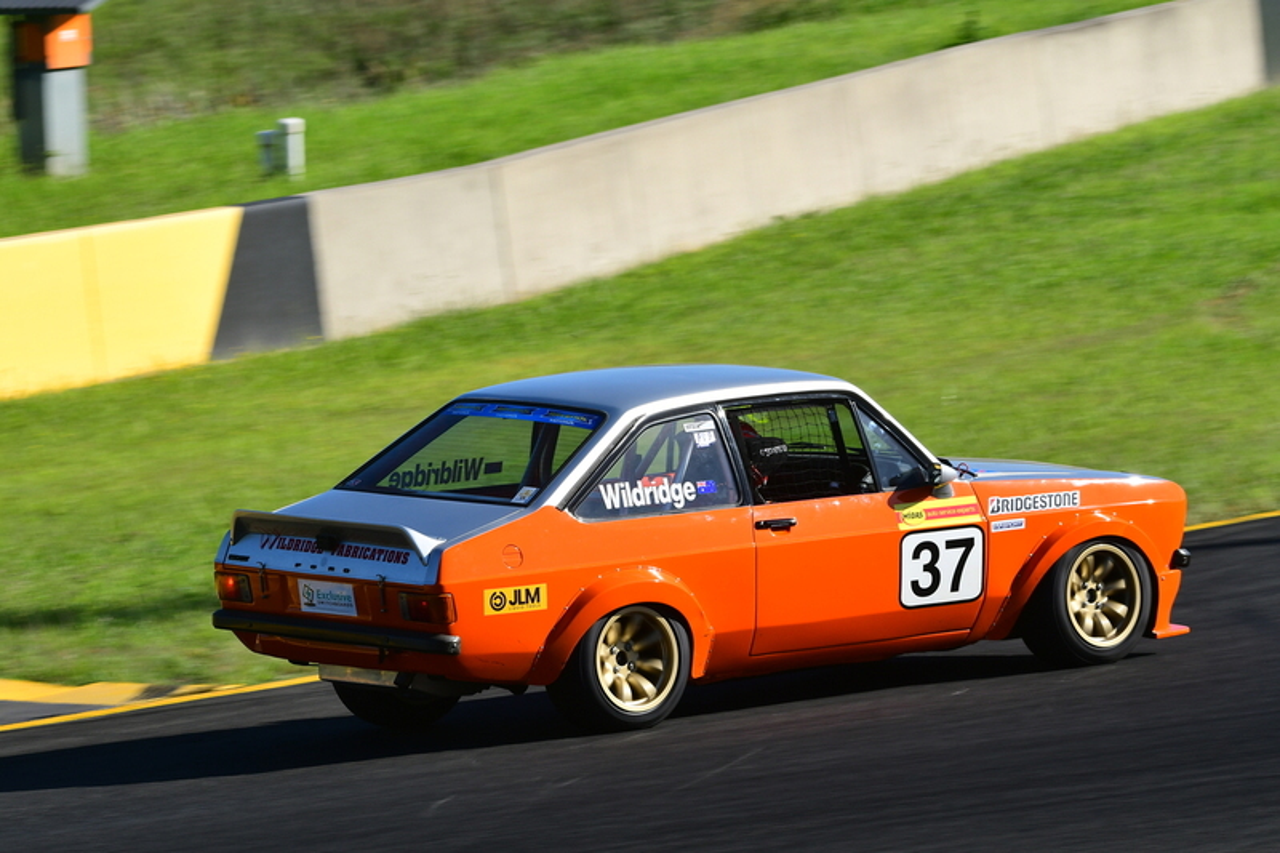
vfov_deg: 4.6
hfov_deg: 6.9
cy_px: 426
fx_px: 10664
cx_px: 640
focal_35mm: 300
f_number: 11
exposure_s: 1/320
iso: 250
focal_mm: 200
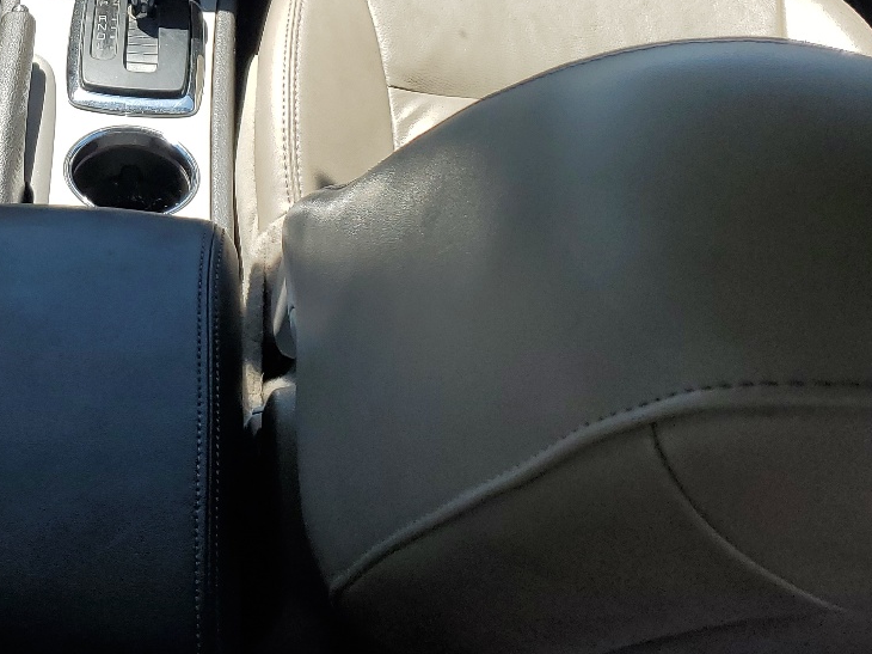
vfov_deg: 24.3
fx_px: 1435
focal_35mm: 57
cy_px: -25
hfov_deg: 31.9
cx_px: 62
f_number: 1.5
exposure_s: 1/1667
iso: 50
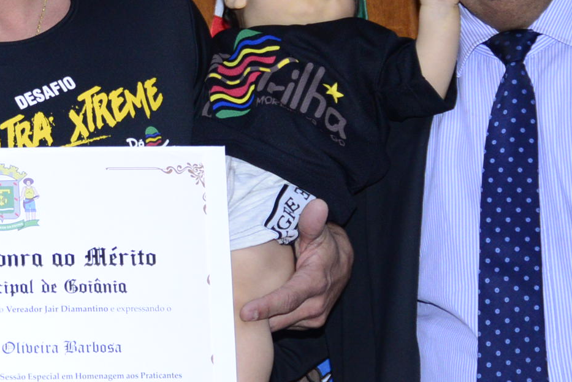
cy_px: 149
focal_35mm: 187
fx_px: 2972
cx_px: 45
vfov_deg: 7.4
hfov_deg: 10.9
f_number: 5
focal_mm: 58
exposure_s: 1/125
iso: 2000
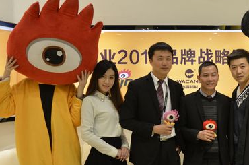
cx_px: 188
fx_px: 420
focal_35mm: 61
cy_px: 91
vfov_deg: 22.2
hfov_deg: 32.4
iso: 500
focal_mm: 25
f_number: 5.6
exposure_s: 1/80
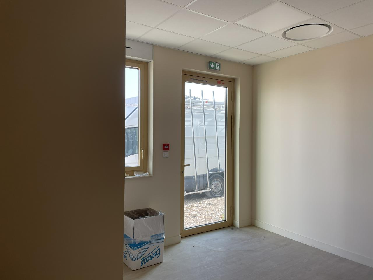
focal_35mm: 26
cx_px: 186
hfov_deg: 67.3
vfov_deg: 53.1
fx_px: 280
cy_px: 140
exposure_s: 1/262
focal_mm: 4.2
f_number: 1.6
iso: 32
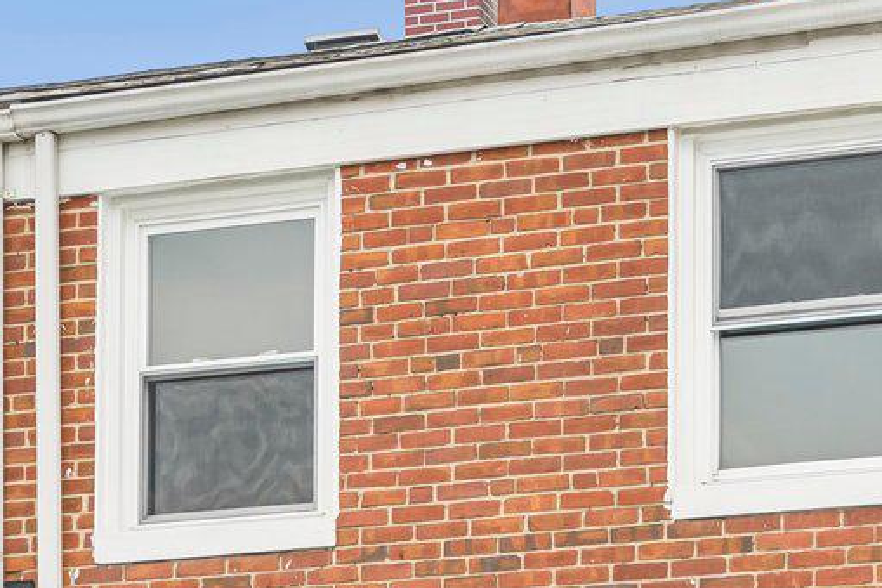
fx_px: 3161
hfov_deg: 15.9
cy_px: 759
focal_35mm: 129
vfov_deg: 10.4
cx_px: 582
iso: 200
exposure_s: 1/125
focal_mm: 32
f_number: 8
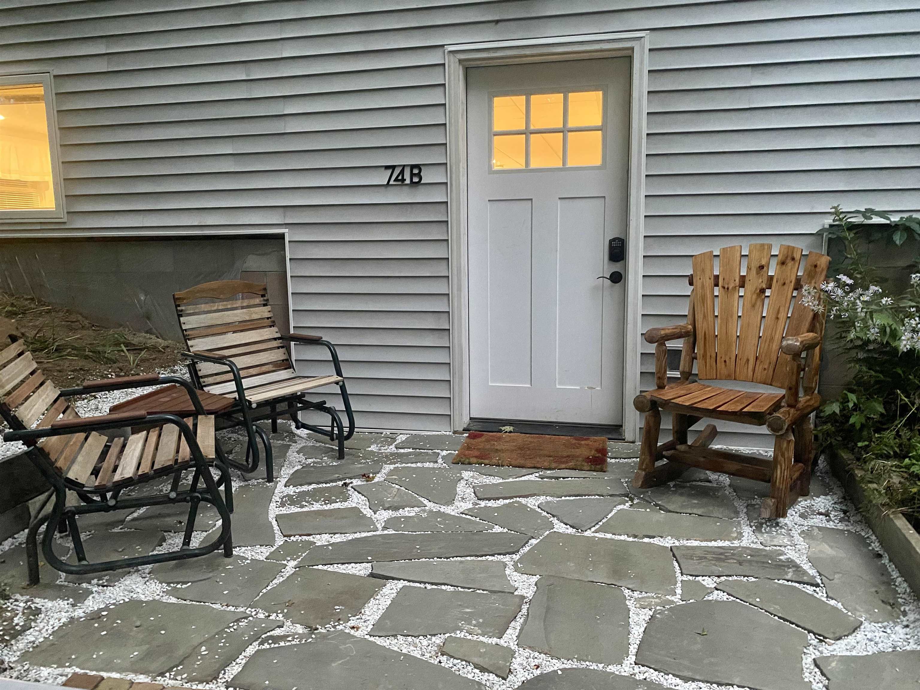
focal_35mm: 26
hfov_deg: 67.3
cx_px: 460
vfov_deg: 53.1
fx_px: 691
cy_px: 345
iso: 1000
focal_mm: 4.25
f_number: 1.8
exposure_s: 1/30
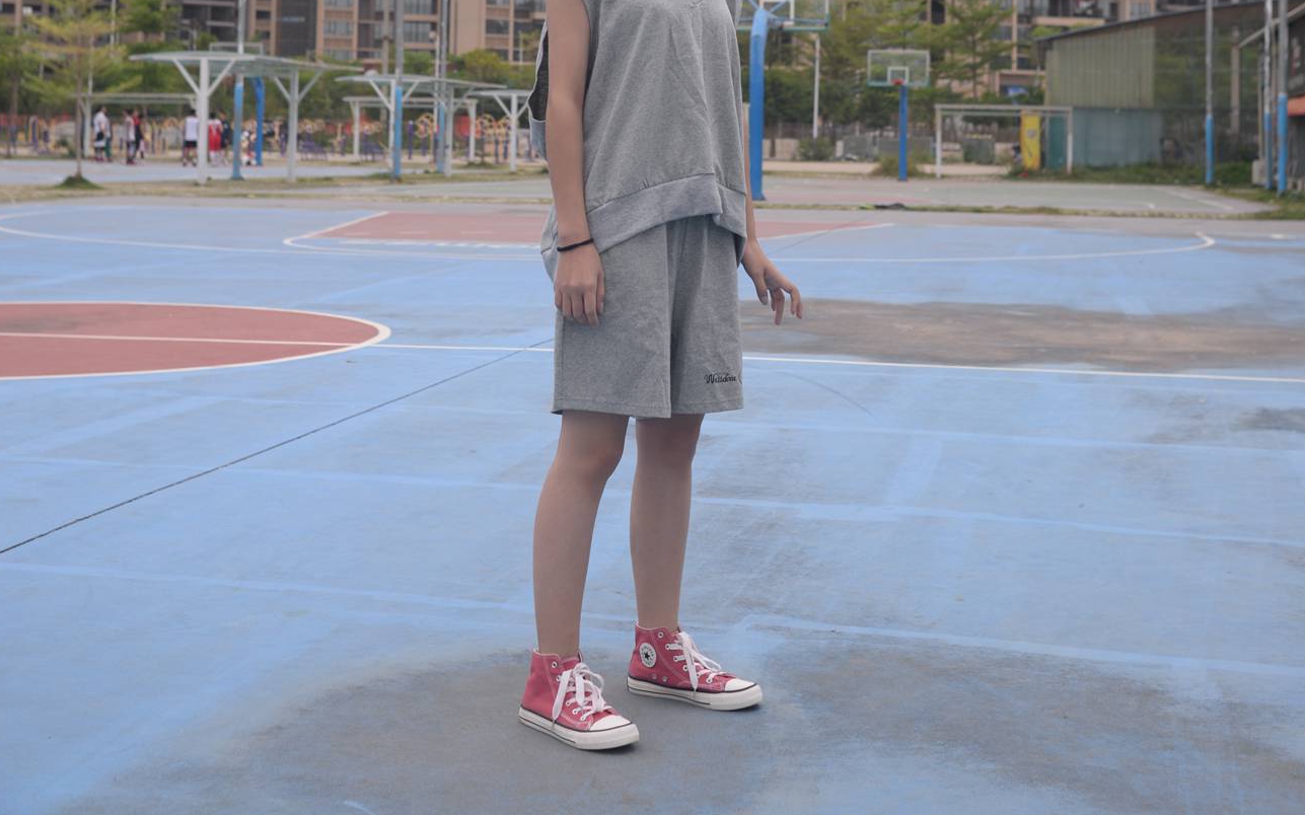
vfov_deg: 23.0
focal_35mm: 54
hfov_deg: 37.5
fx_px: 1920
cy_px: 9
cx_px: 649
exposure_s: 1/800
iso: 320
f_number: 5
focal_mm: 35
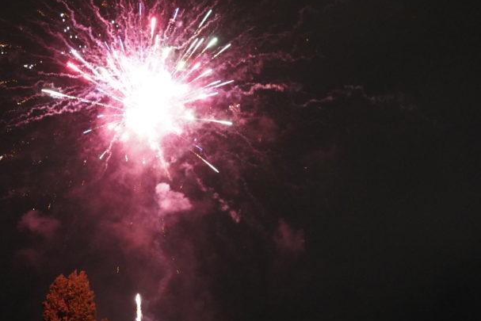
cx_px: 139
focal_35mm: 55
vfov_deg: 24.5
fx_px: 740
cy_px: 139
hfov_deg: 35.5
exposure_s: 1/40
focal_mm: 32.8
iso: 12800
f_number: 2.8
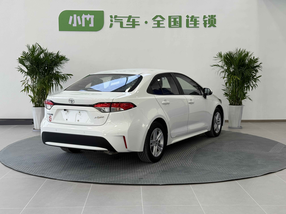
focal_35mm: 48
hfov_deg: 39.7
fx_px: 397
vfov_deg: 30.3
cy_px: 107
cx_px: 143
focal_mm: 6.76
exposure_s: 1/121
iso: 64
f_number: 1.78
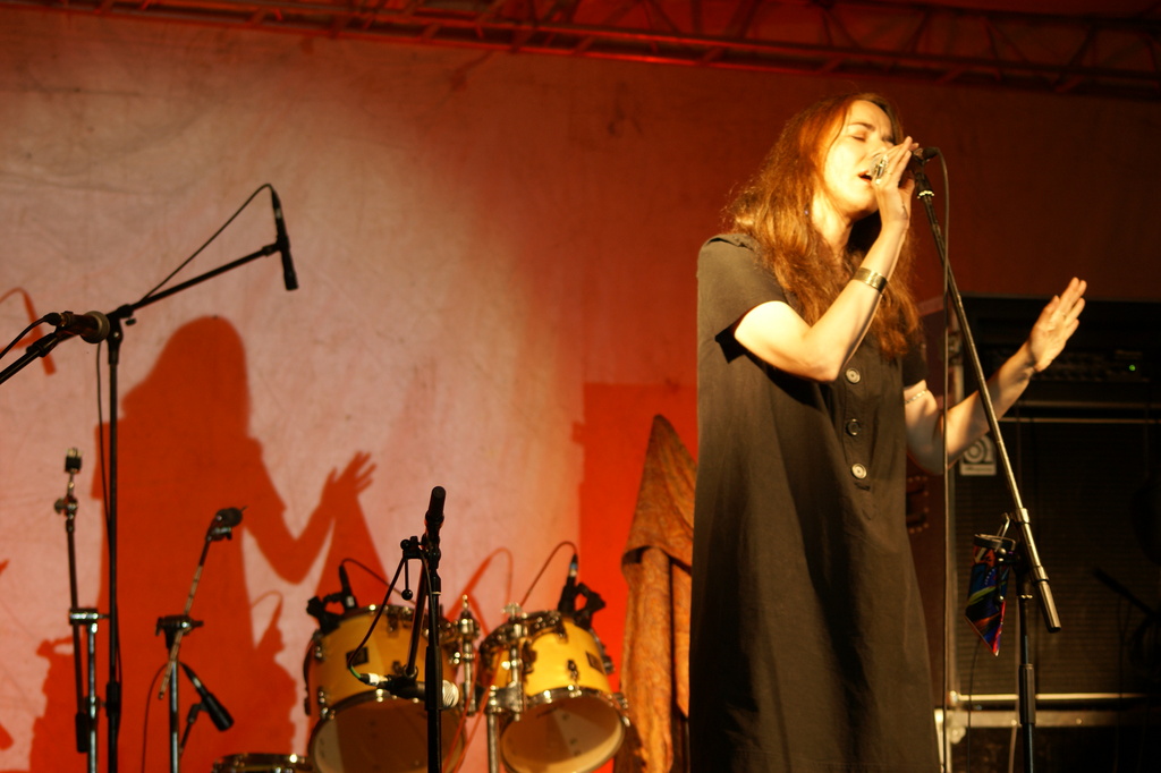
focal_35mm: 105
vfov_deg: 13.0
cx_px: 580
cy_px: 386
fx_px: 3385
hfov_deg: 19.5
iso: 200
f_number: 4
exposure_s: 1/80
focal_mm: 70
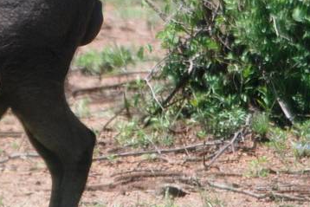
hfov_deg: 0.6
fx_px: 28918
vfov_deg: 0.4
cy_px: -11
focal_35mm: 3357
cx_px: -39
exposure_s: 1/500
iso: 250
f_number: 6.3
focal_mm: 500
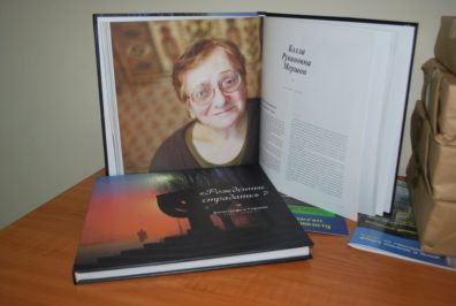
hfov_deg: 53.0
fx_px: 457
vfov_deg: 37.1
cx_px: 228
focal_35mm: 36
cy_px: 153
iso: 200
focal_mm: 24
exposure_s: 1/60
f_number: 4.2
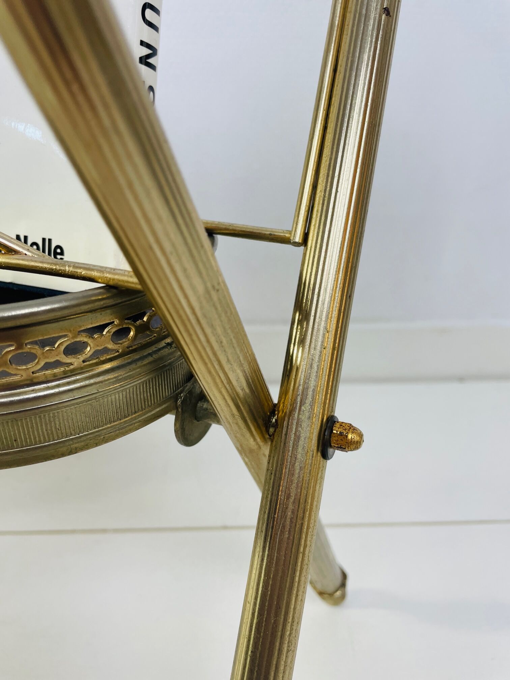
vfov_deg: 67.3
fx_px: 511
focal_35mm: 26
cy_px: 340
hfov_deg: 53.1
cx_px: 255
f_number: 1.6
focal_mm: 4.2
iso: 32
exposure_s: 1/116
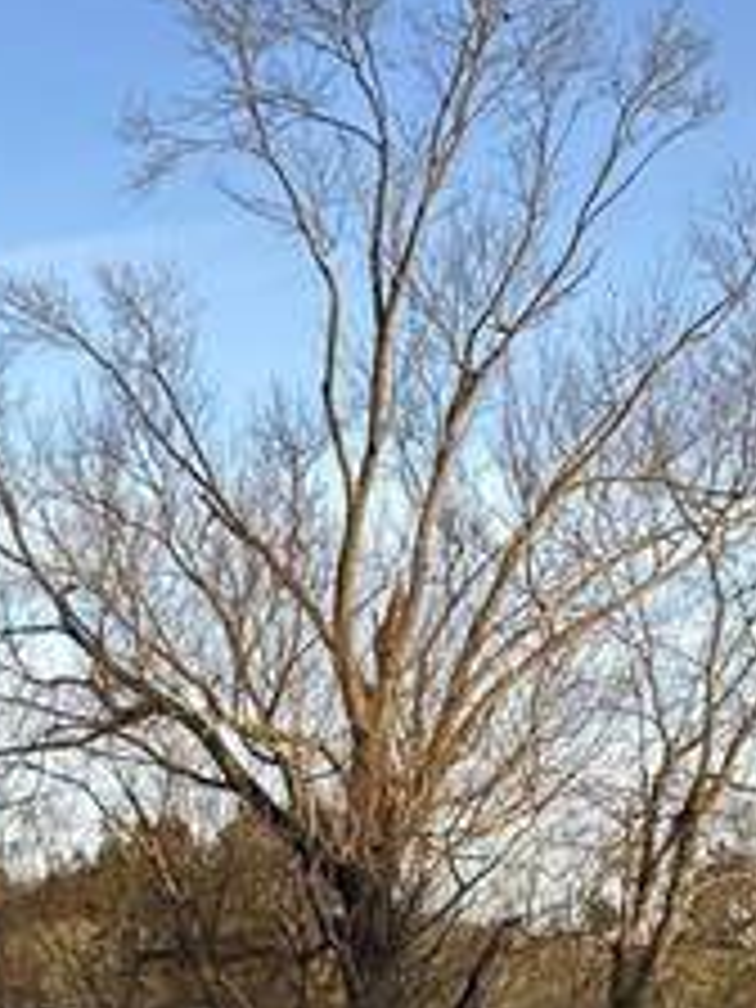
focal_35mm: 103
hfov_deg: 13.8
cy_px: 1413
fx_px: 2999
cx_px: -248
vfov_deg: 17.5
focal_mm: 6.86
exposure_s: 1/501
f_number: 1.78
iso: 80
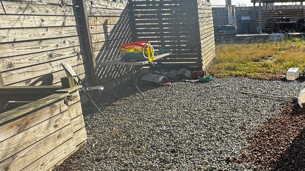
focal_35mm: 38
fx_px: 307
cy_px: 115
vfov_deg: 30.9
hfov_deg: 48.9
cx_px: 255
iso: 40
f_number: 2.2
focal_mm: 2.22
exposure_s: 1/561
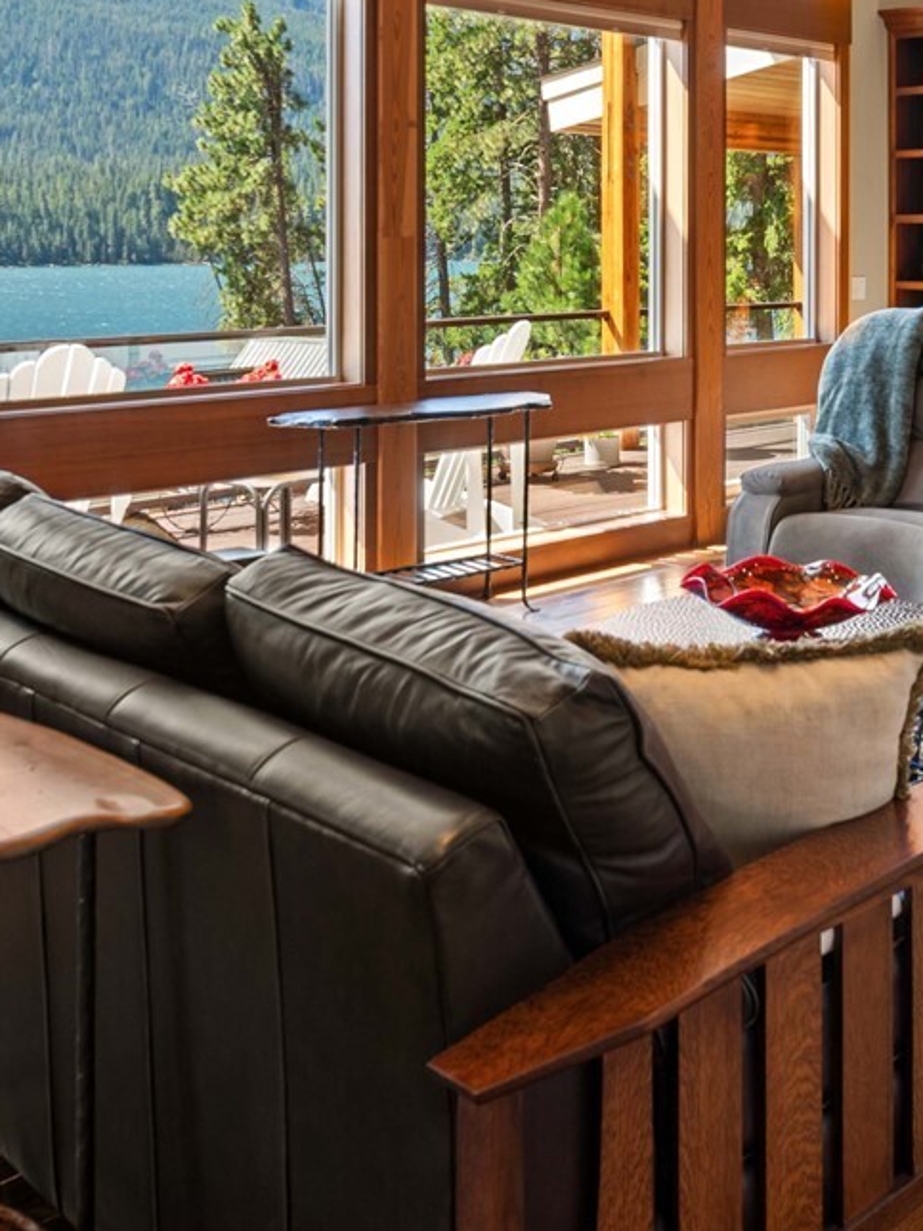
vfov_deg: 42.0
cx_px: 574
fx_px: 1529
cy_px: 249
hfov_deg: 33.4
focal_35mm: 43
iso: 200
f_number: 8
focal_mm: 17
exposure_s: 1/8
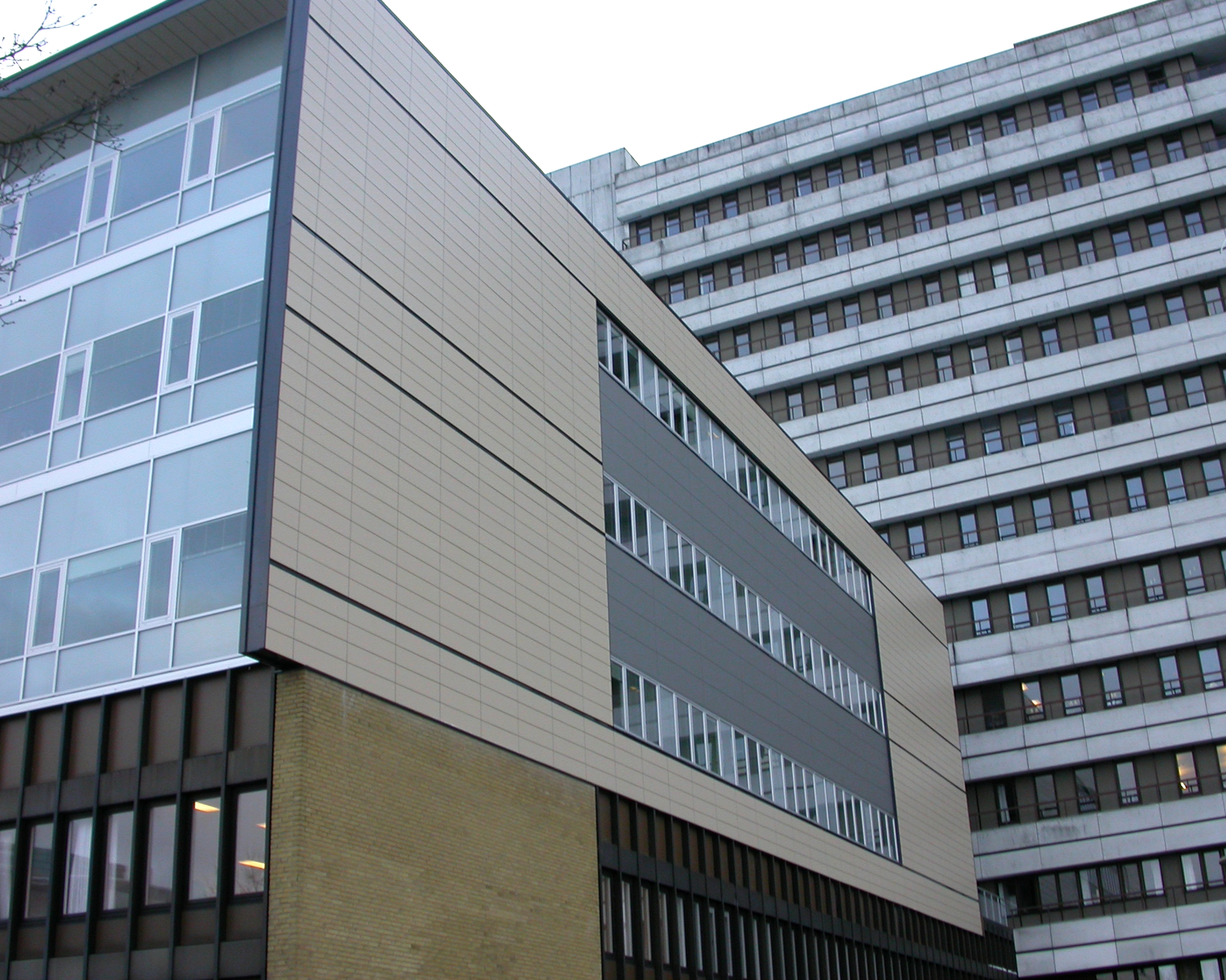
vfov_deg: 37.3
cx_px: 649
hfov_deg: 45.8
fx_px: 1451
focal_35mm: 40
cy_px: 493
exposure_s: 1/84.3
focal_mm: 7.85
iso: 100
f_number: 4.2
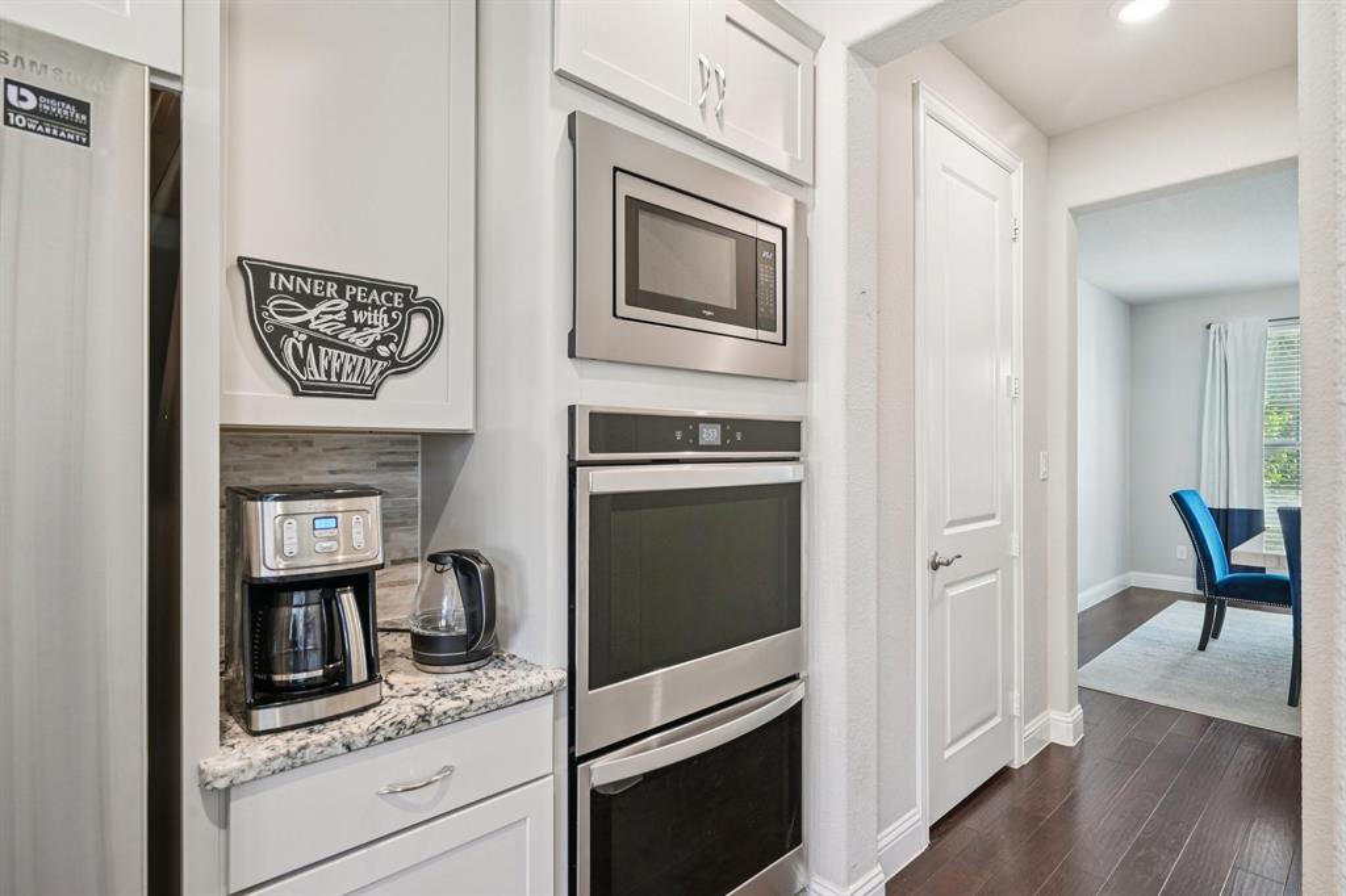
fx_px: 673
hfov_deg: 90.0
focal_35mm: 18
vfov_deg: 67.3
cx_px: 673
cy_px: 448
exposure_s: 1/8
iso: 400
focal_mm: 18
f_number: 8
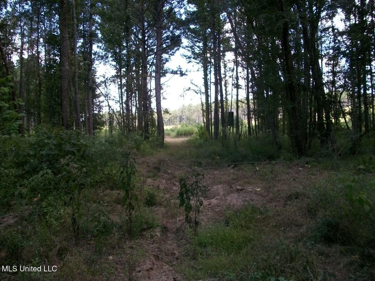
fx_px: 347
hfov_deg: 56.8
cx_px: 188
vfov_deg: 44.2
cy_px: 140
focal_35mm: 32
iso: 80
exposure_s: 1/200
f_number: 2.9
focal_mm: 5.7
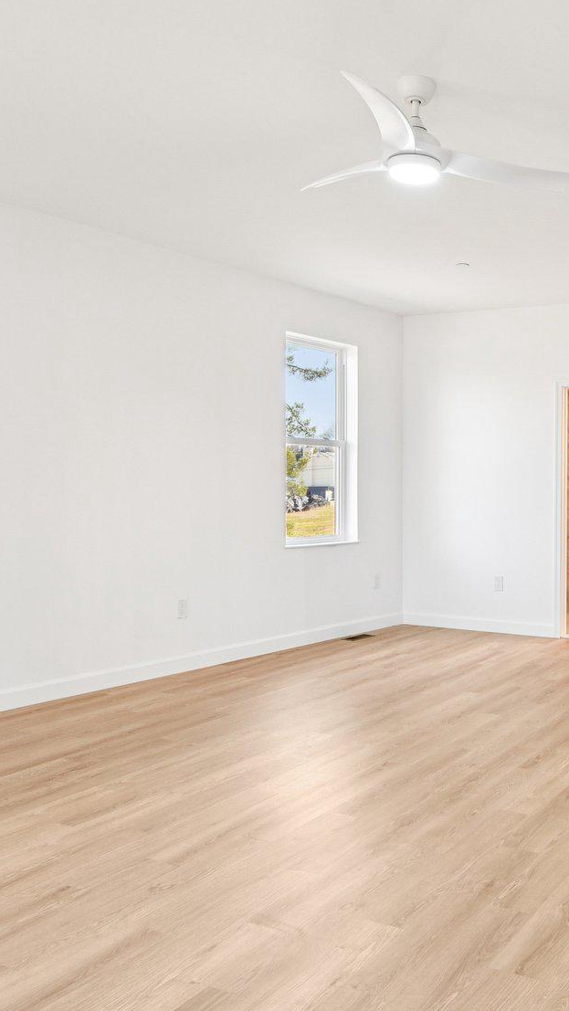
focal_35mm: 31
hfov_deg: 35.5
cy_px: 488
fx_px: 831
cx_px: 514
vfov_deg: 62.6
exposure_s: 1/30
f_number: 8
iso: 400
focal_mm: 16
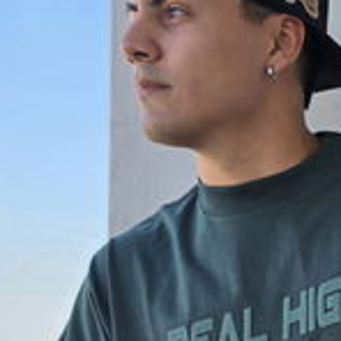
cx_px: 318
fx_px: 814
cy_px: 423
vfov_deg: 21.7
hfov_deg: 23.0
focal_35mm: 73
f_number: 1.7
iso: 12
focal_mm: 6.3
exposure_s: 1/303
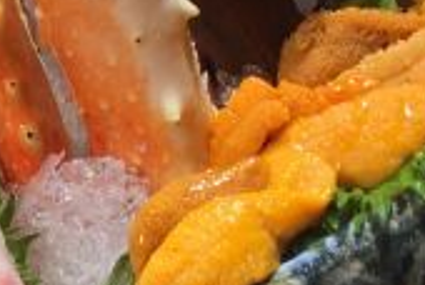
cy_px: 119
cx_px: -245
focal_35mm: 124
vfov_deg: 11.1
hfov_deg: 15.1
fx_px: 1466
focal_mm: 4.15
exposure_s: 1/100
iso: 32
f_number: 2.2
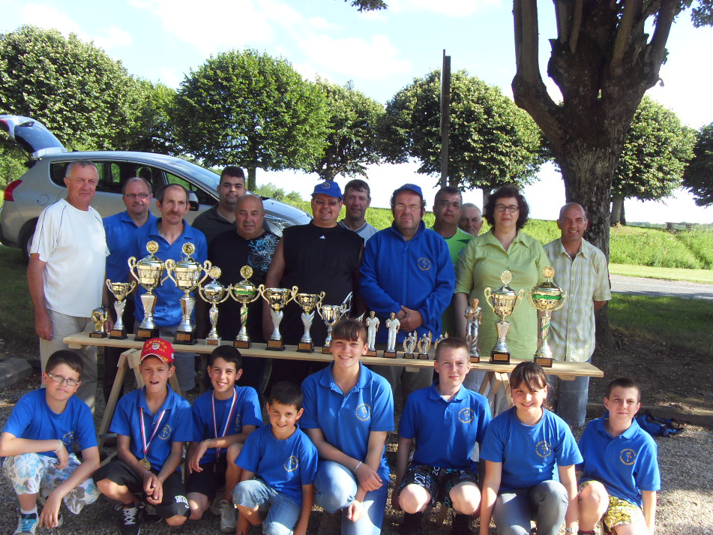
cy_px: 285
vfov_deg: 34.3
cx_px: 335
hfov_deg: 44.8
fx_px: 865
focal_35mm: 42
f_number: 3.5
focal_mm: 6.6
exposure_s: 1/250
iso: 80
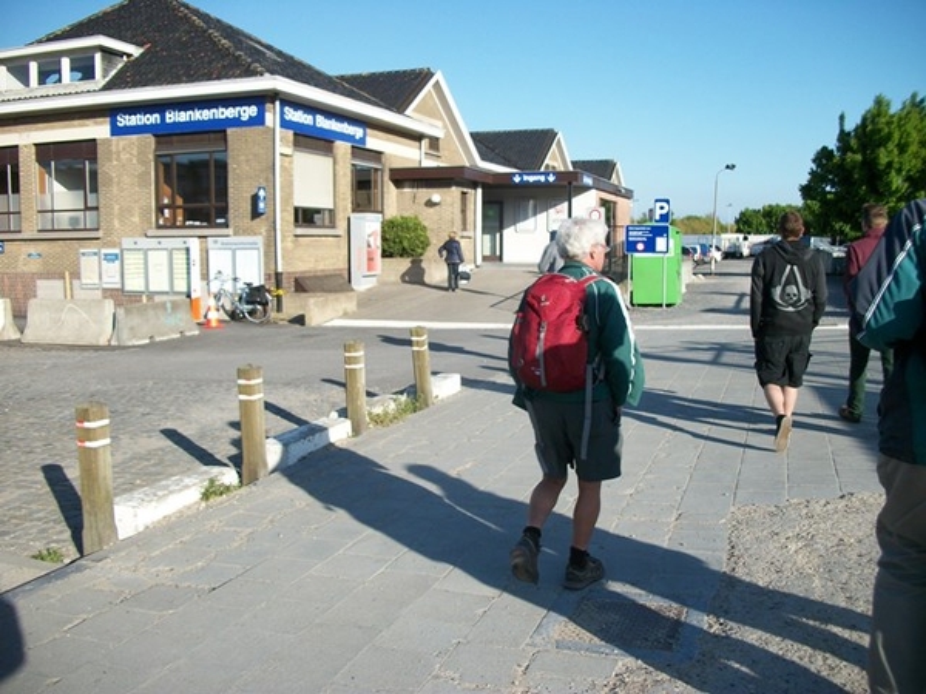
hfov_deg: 56.8
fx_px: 856
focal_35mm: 32
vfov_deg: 44.2
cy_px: 347
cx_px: 463
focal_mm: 5.7
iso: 80
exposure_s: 1/1000
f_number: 2.9
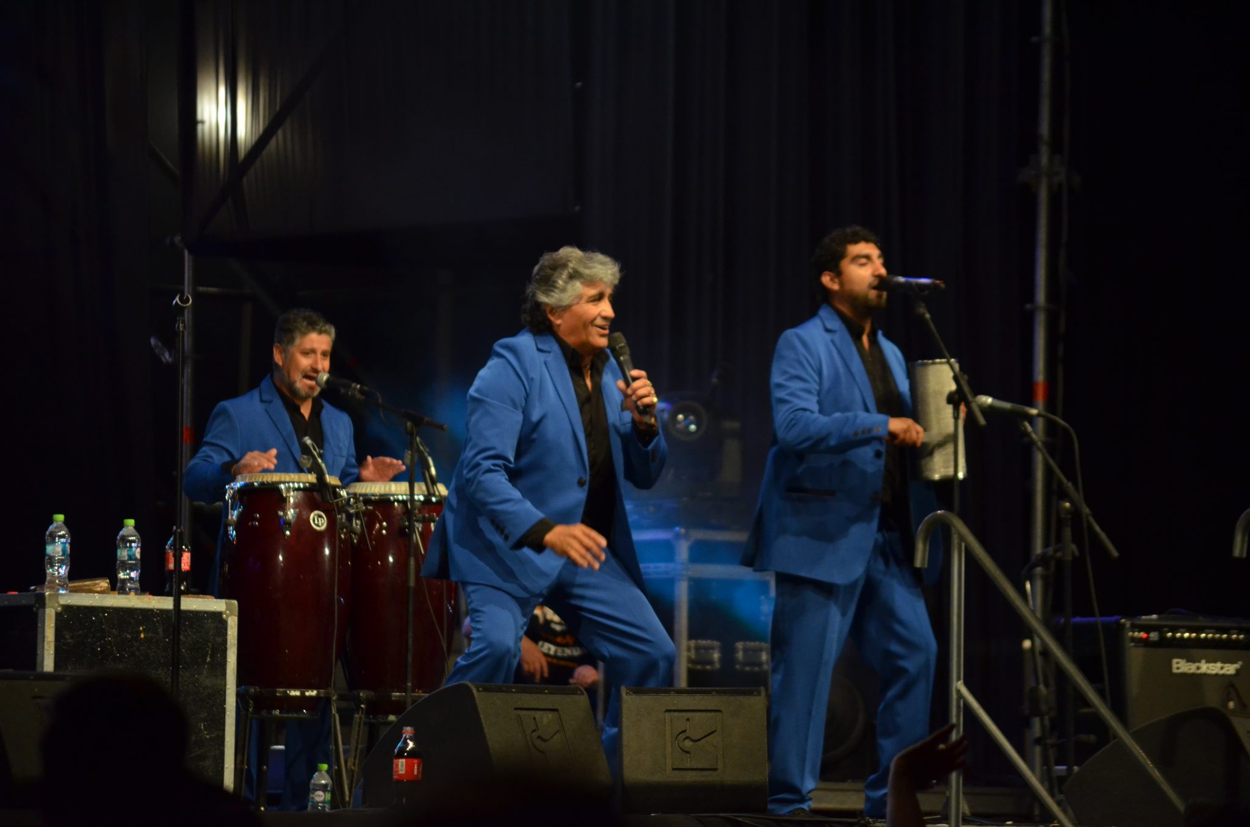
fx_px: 7016
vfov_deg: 6.8
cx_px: 625
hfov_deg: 10.2
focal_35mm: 202
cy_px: 414
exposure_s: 1/200
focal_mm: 135
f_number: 5
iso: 1600
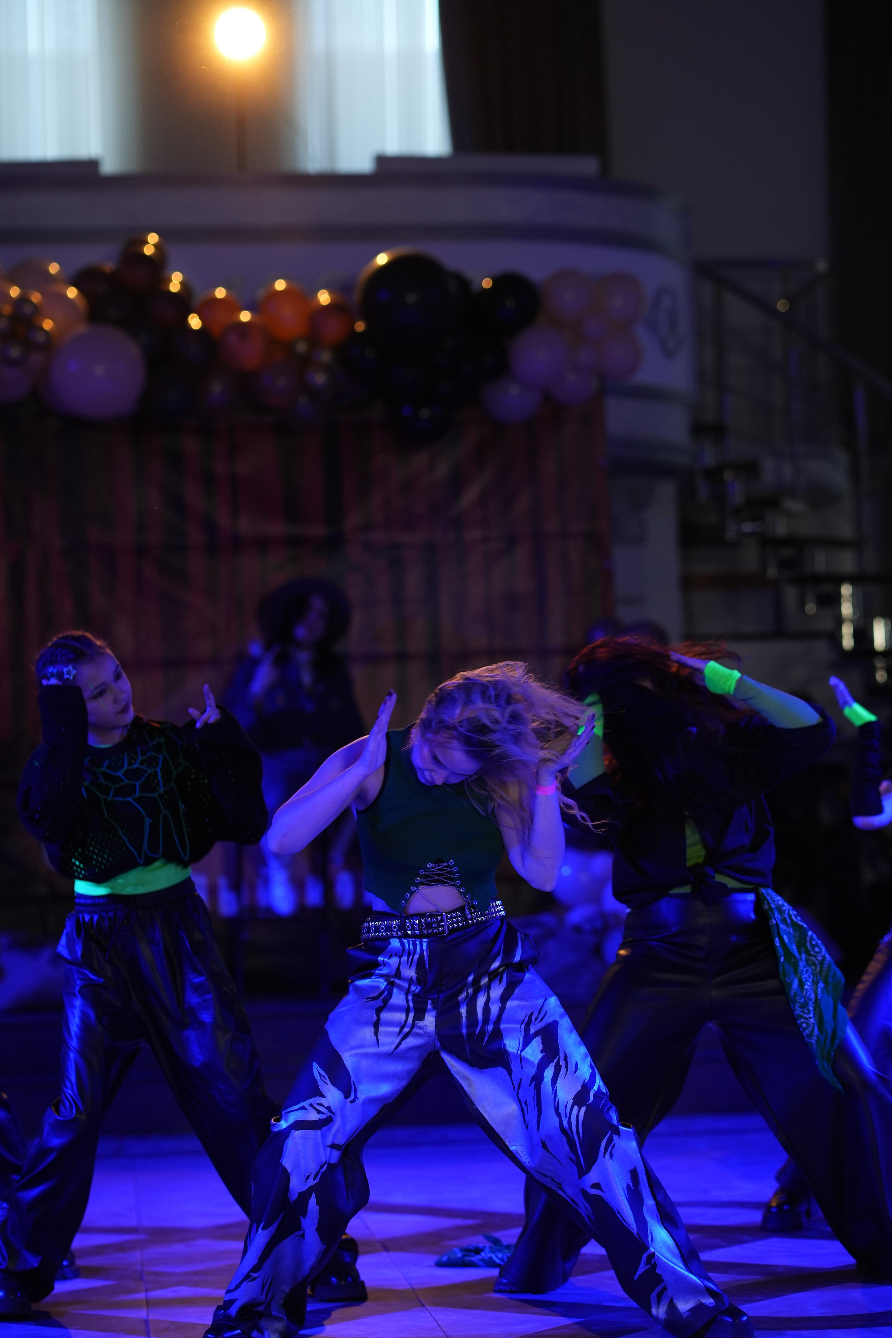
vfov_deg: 22.4
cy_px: 713
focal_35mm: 91
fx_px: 3382
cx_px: 432
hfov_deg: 15.0
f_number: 2.2
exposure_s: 1/400
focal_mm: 85
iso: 800
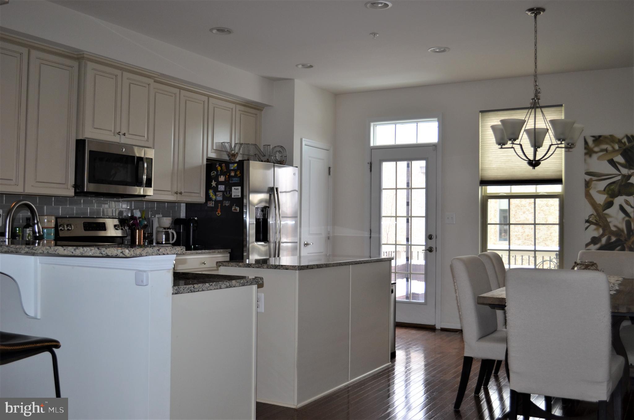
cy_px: 210
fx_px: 633
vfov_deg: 36.7
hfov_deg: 53.2
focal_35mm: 36
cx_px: 317
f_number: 4
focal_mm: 24
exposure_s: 1/125
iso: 400
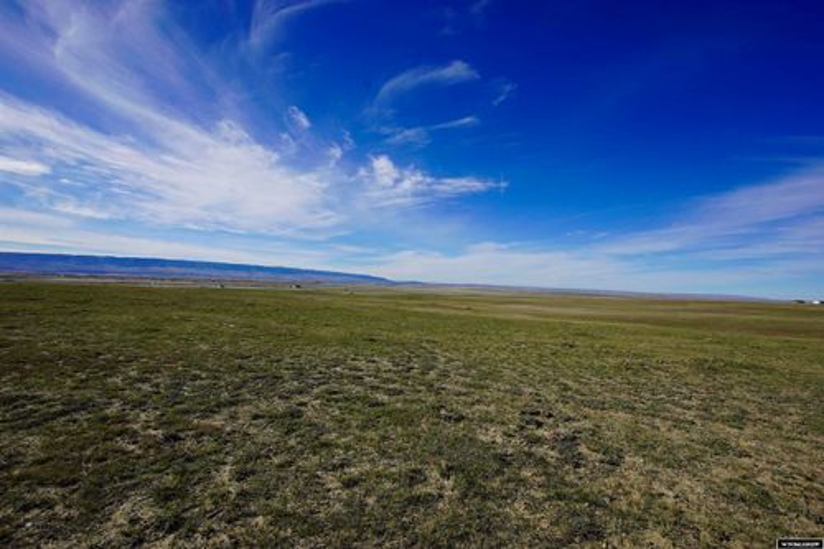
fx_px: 366
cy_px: 274
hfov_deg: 96.8
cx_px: 412
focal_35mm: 16
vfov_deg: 73.7
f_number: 10
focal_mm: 11
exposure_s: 1/250
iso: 100
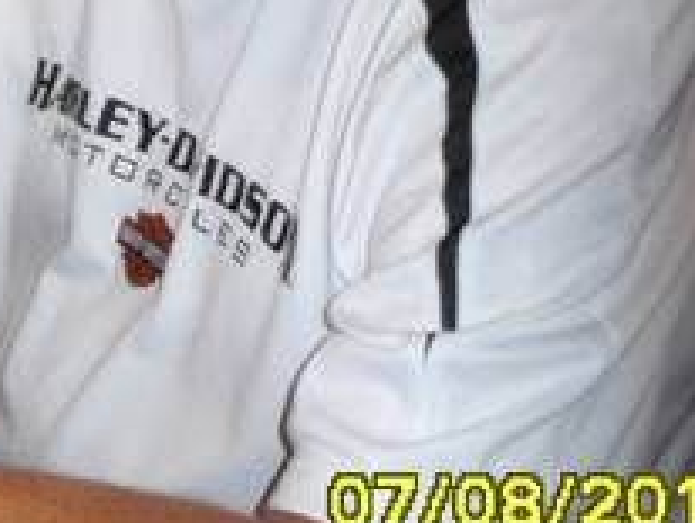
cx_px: -105
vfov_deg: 14.6
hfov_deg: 20.0
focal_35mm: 93
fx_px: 1869
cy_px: -314
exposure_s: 1/30
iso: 200
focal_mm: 3.9
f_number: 3.2
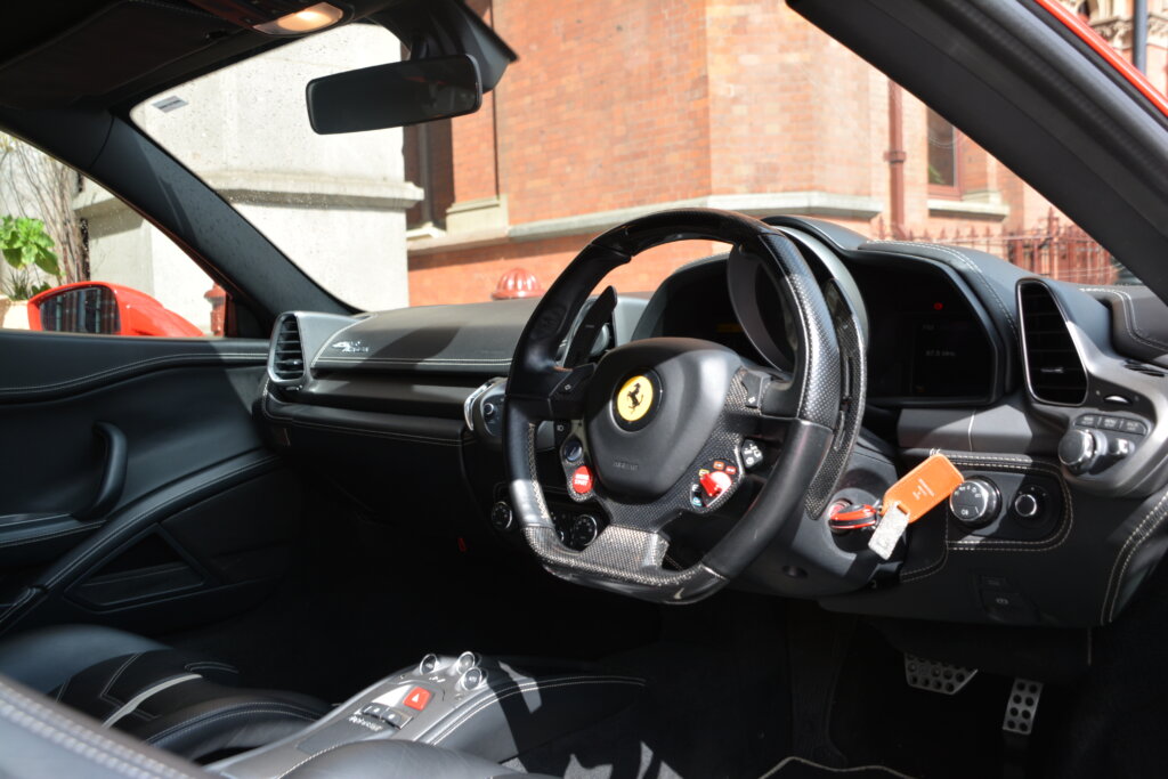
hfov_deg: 51.3
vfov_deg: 35.5
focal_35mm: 38
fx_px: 1217
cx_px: 584
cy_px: 390
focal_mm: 25
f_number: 7.1
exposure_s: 1/200
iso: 200
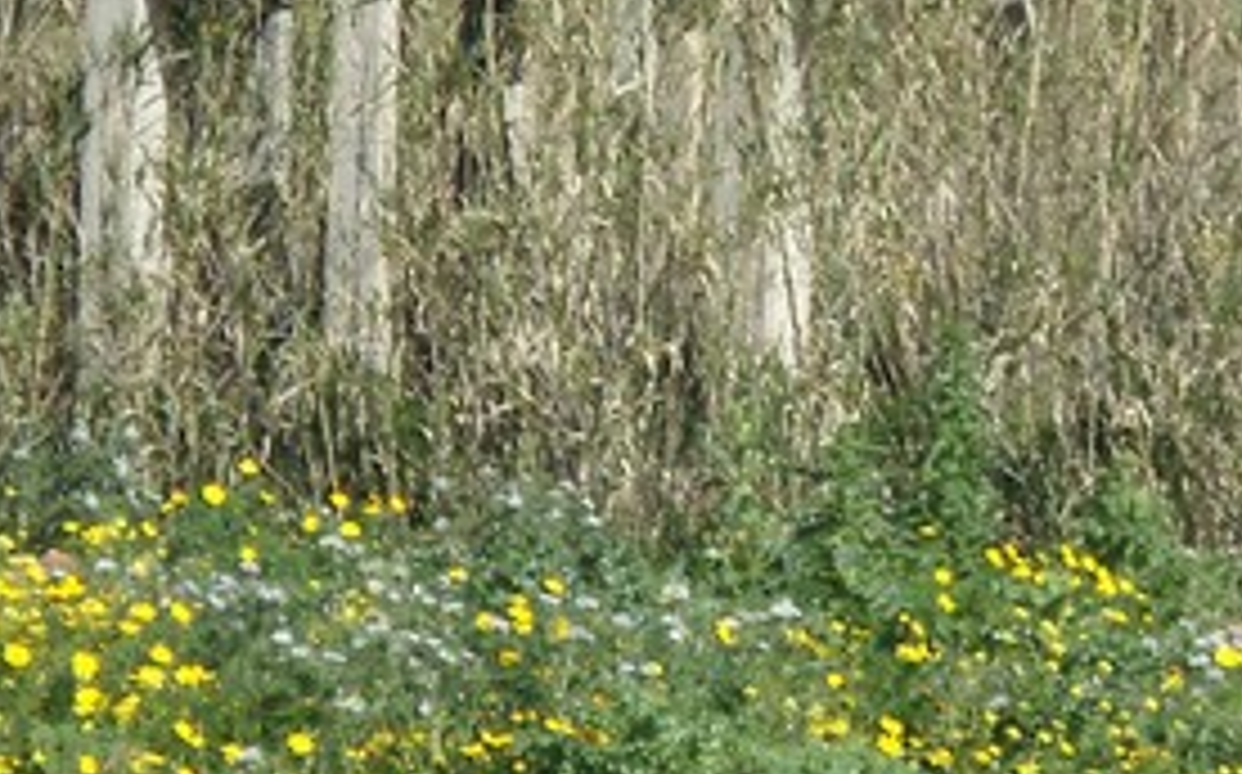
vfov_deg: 4.0
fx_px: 10924
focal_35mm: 323
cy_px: -126
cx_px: 1170
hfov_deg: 6.5
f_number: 5.9
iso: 80
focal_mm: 18.8
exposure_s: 1/320
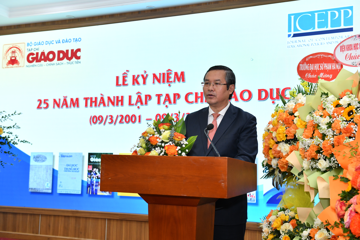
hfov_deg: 43.6
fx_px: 450
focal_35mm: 45
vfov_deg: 29.9
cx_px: 180
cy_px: 120
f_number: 4
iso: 1600
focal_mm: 45
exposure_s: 1/250
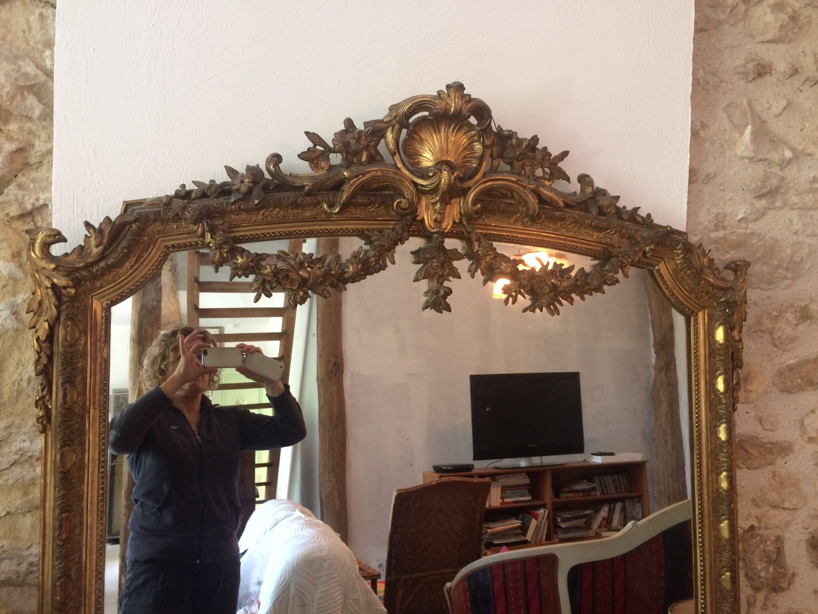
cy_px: 307
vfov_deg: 48.2
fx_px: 685
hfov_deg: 61.7
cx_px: 409
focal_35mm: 29
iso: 160
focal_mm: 4.15
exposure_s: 1/33
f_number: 2.2
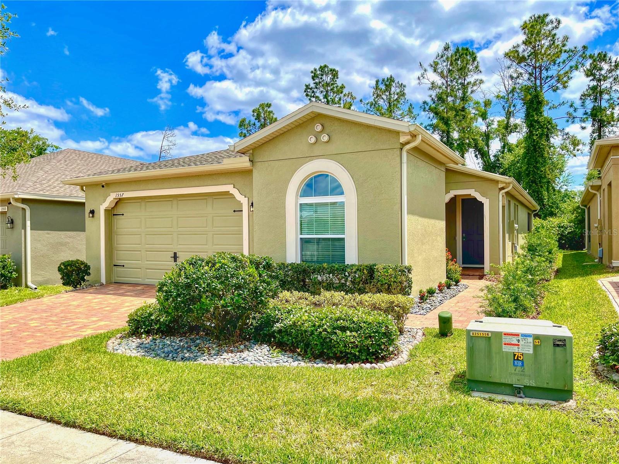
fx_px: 465
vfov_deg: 53.1
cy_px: 232
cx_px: 310
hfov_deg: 67.3
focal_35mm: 26
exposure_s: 1/4049
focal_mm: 5.1
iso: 32
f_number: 1.6
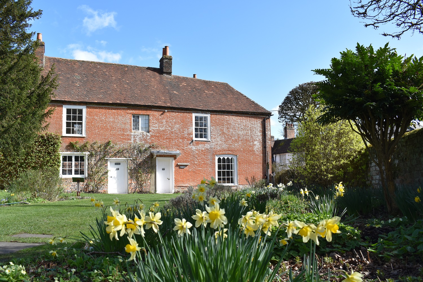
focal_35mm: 33
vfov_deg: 40.0
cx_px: 212
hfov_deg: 57.2
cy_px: 141
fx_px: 388
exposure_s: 1/320
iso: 200
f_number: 9
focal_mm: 22
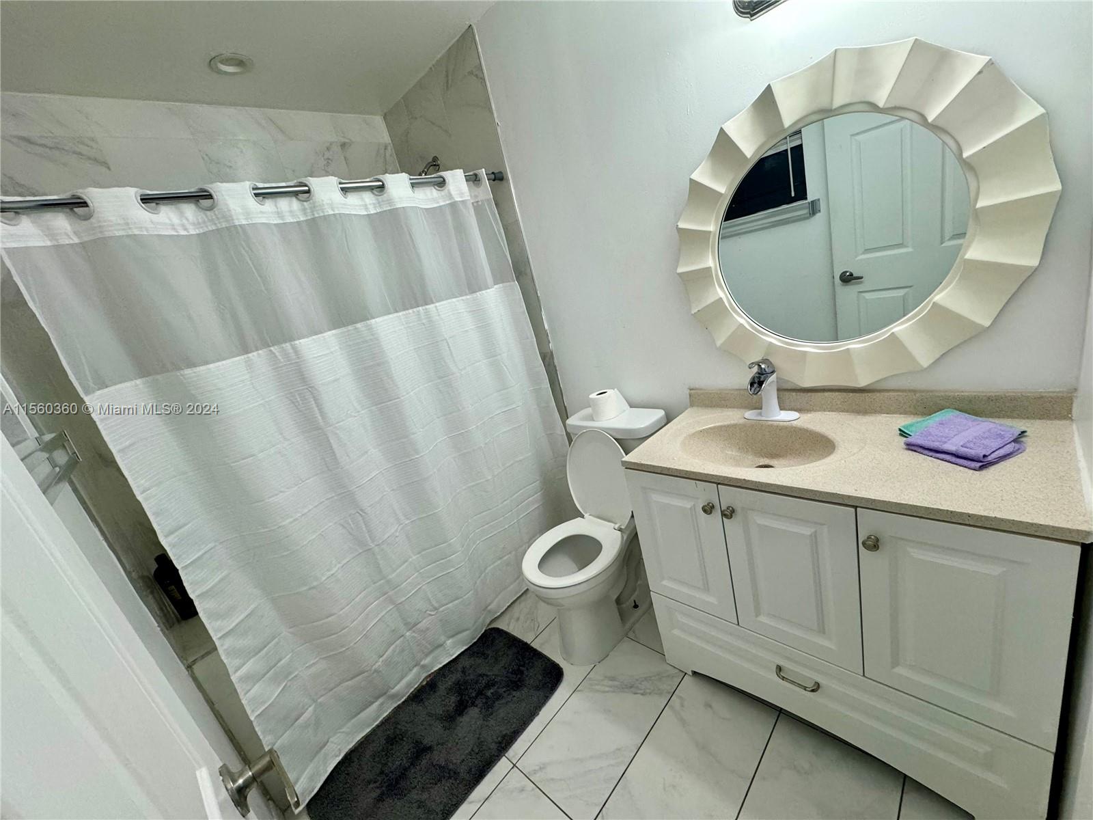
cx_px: 546
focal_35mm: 14
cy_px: 410
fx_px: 442
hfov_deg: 102.1
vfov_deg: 85.7
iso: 200
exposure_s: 1/120
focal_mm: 2.22
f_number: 2.2
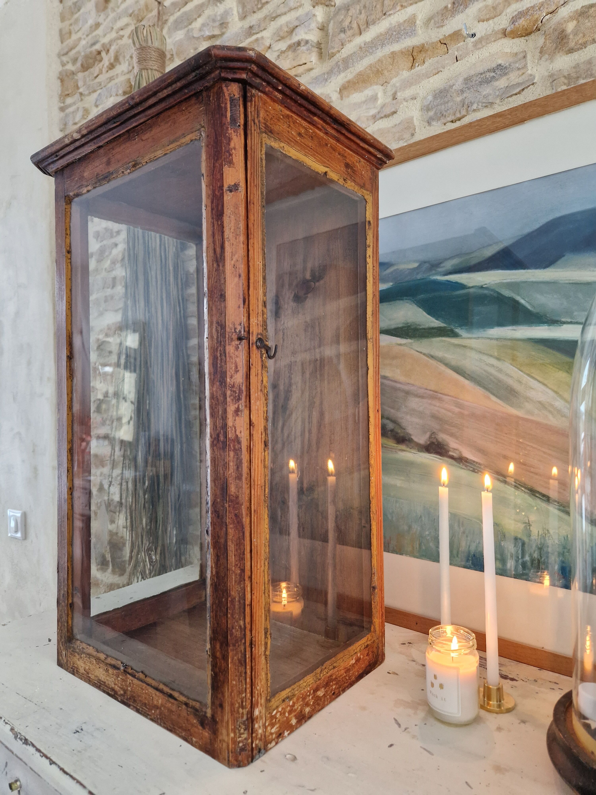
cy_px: 398
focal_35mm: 23
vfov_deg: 73.9
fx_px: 528
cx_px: 298
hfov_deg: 58.9
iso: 640
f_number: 1.8
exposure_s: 1/100
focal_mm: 5.4
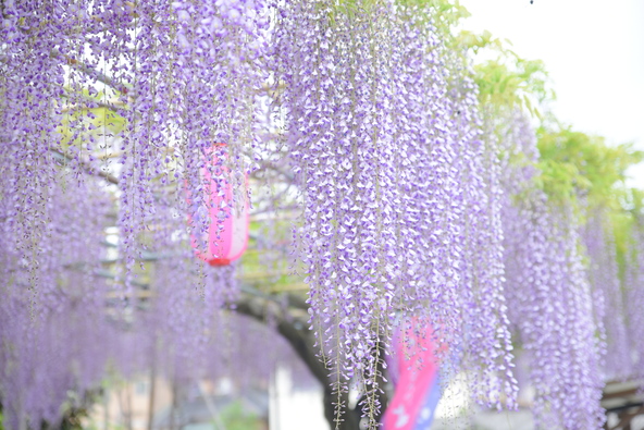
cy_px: 215
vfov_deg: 20.6
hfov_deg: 30.5
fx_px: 1181
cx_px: 322
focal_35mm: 66
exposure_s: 1/400
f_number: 2.8
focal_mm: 66
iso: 100
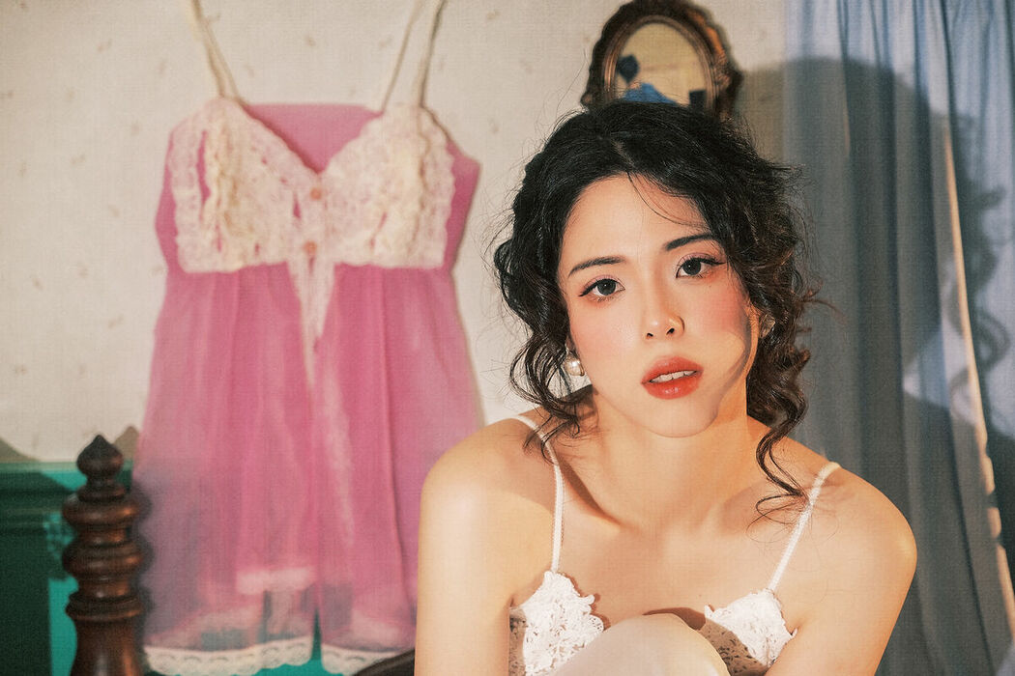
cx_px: 508
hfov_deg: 24.5
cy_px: 338
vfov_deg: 16.5
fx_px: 2340
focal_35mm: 83
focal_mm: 55
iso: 160
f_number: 2.8
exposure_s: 1/30
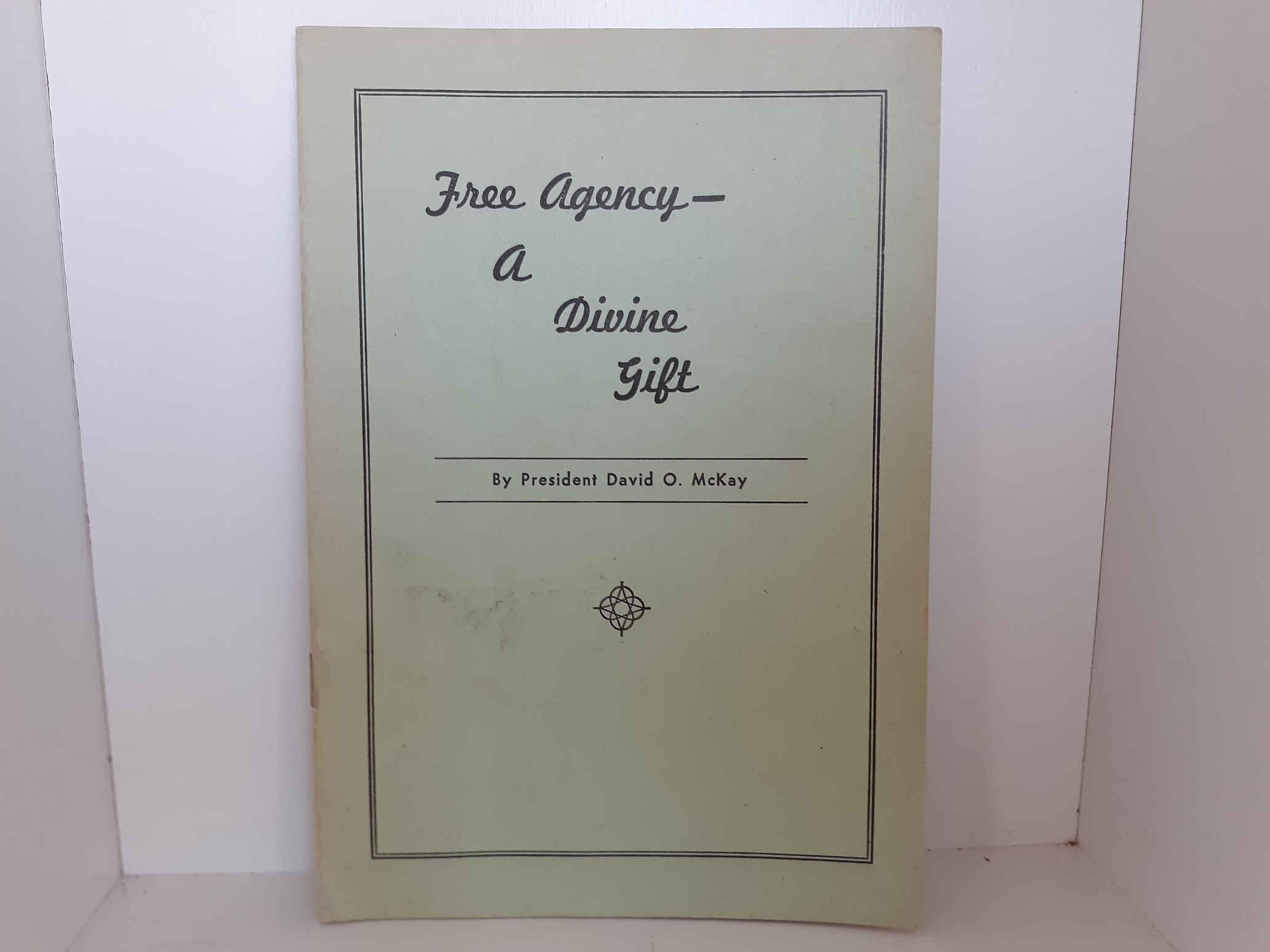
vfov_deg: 49.7
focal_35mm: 28
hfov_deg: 63.4
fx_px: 1027
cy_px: 476
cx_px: 635
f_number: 1.7
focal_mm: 3.7
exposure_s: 1/40
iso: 80
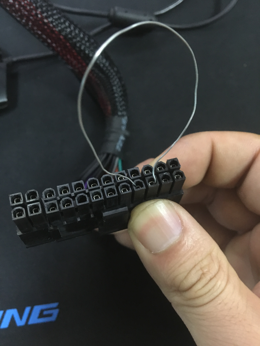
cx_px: 130
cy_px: 173
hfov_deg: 48.2
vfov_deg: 61.7
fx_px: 290
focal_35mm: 29
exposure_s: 1/17
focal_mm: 4.15
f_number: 2.2
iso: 400
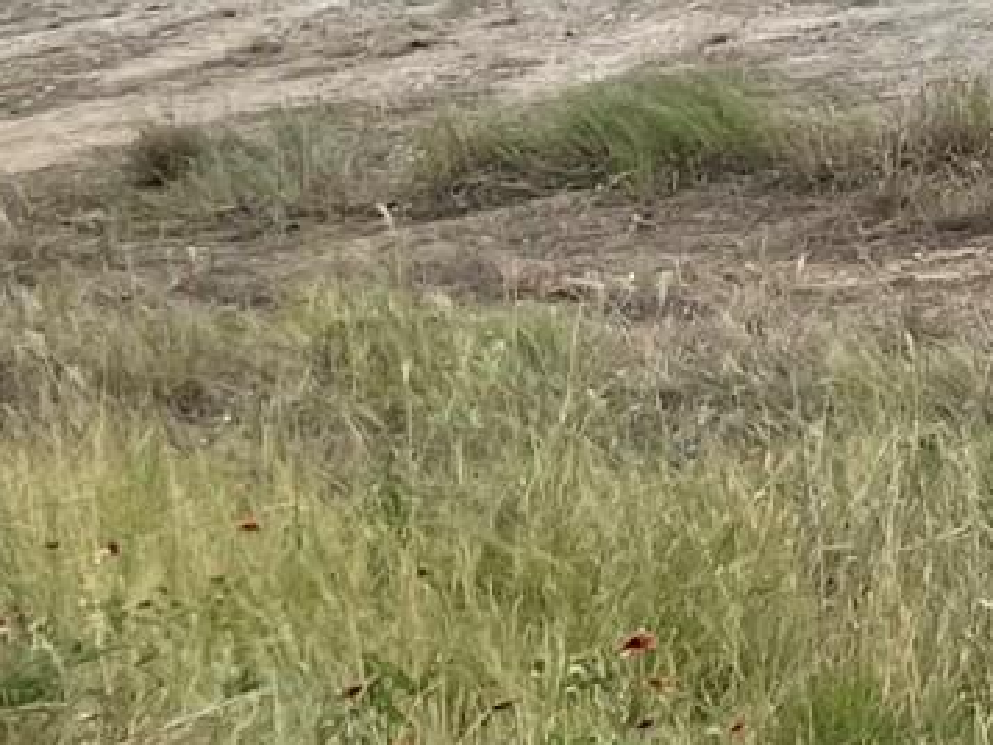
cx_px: 2392
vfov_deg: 9.7
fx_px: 4276
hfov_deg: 11.1
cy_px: -317
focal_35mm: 149
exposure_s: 1/963
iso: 32
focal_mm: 4.2
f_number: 1.6
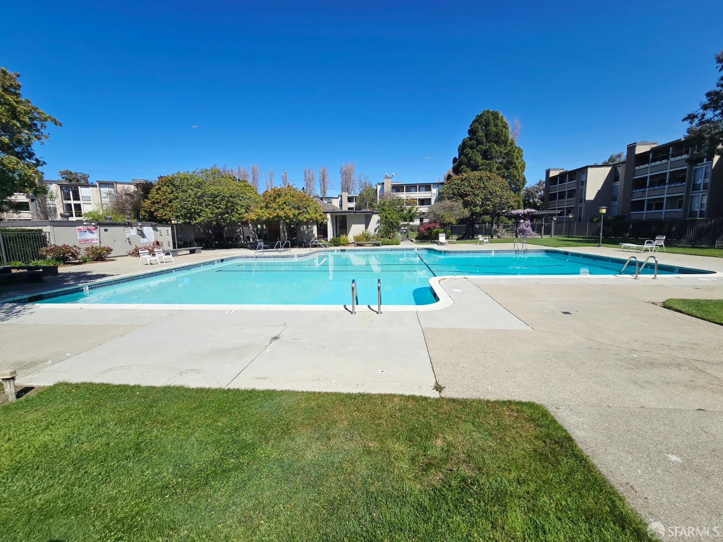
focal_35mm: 13
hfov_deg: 106.2
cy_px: 271
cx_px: 362
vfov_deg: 89.9
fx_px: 272
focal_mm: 2.2
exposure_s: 1/3436
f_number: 2.2
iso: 50
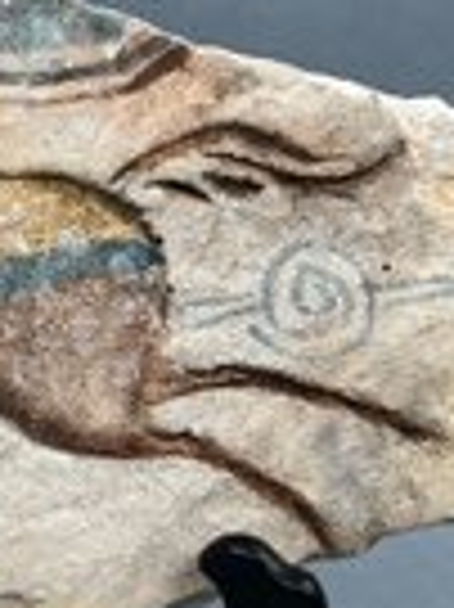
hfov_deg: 19.9
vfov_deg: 29.2
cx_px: -178
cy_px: 209
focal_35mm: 66
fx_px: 1156
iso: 32
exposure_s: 1/131
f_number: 1.5
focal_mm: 5.7
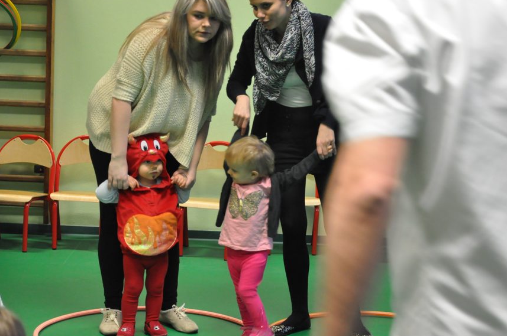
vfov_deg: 15.8
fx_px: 1210
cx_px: 227
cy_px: 148
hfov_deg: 23.7
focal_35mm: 86
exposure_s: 1/40
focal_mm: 48
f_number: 4.8
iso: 2000
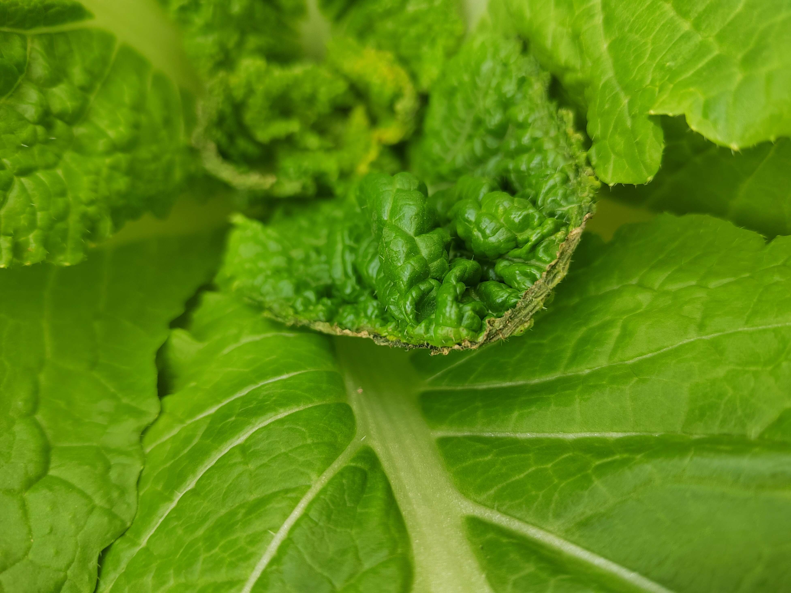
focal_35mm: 23
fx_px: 526
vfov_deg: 58.9
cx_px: 396
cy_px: 296
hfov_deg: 73.9
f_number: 1.9
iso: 331
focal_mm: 5.52
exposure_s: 1/100
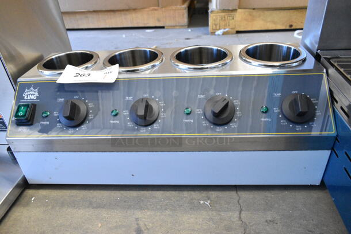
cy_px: 117
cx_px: 176
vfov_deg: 48.0
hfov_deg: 67.3
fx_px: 263
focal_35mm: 27
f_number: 5.6
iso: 6400
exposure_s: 1/125
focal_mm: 18
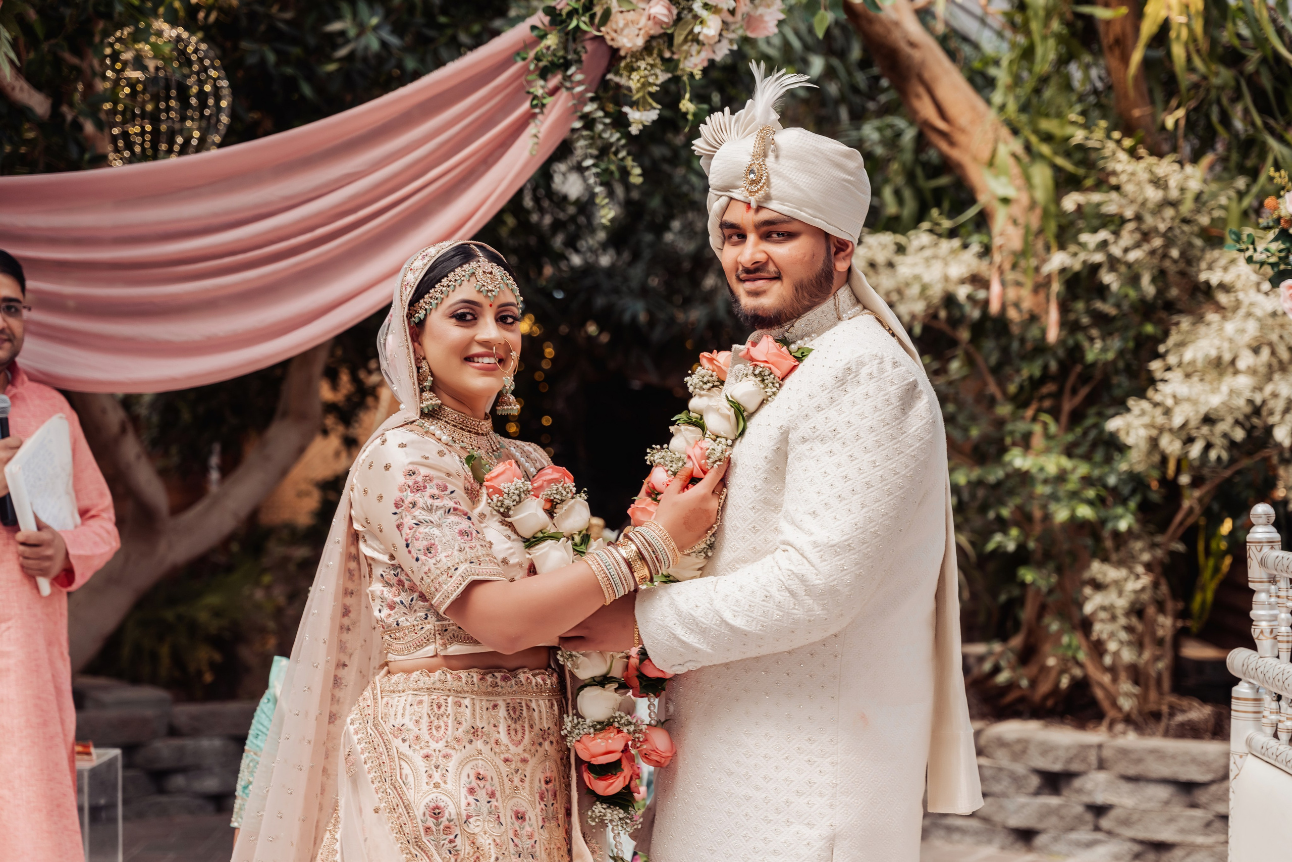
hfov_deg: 33.6
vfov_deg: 22.8
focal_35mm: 60
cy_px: 431
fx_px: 2139
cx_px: 646
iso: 125
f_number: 2.8
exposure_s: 1/250
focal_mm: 59.6
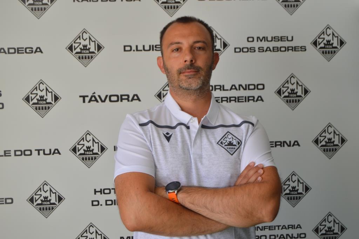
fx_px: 688
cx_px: 180
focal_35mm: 69
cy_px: 120
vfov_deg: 19.7
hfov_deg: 29.3
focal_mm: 46
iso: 400
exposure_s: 1/80
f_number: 5.3
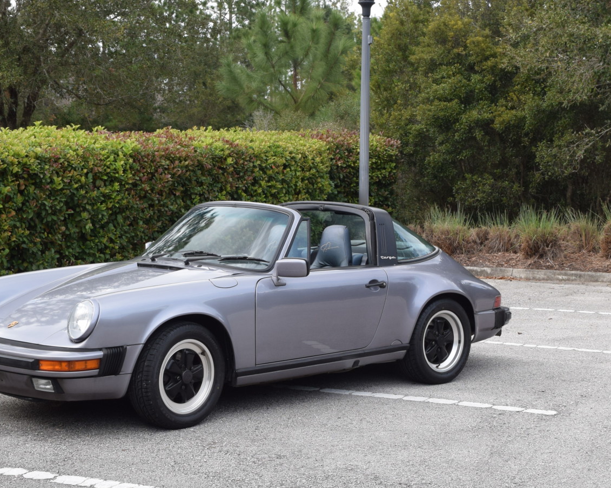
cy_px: 277
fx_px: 1245
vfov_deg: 22.2
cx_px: 355
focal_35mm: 69
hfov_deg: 27.5
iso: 360
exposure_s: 1/250
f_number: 8
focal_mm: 27
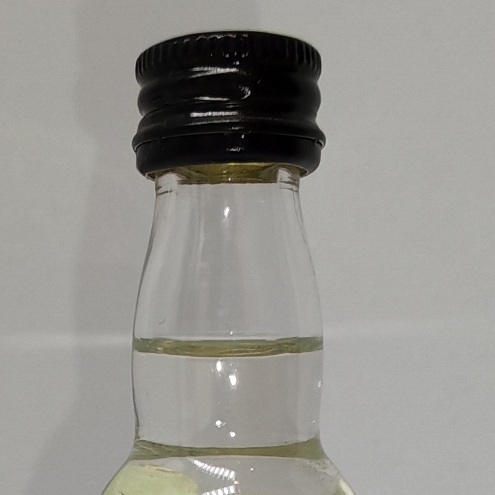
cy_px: 579
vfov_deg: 21.5
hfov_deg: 22.9
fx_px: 1213
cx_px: 159
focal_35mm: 75
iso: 50
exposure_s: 1/100
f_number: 2.2
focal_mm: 1.96
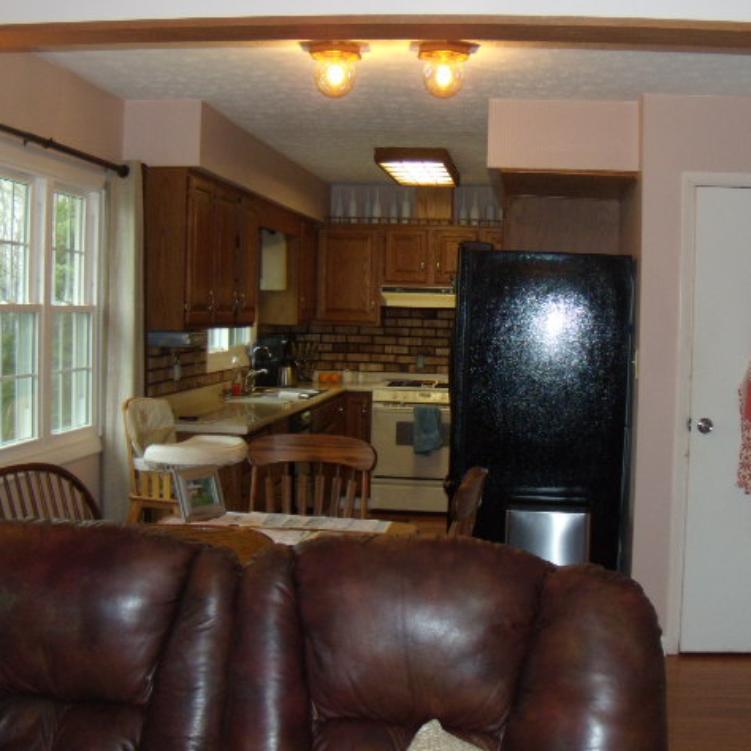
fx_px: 1055
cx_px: 396
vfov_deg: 39.2
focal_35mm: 43
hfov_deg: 39.2
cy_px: 379
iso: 200
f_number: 3.6
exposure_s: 1/30
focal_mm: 6.4
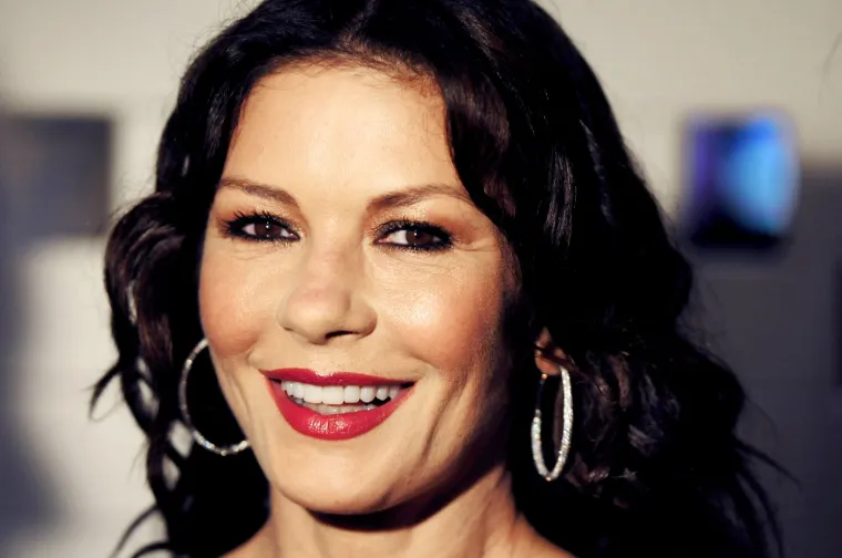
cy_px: 279
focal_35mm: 195
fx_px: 4553
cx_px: 421
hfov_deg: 10.6
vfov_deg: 7.0
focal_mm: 130
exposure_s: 1/60
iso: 800
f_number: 2.8
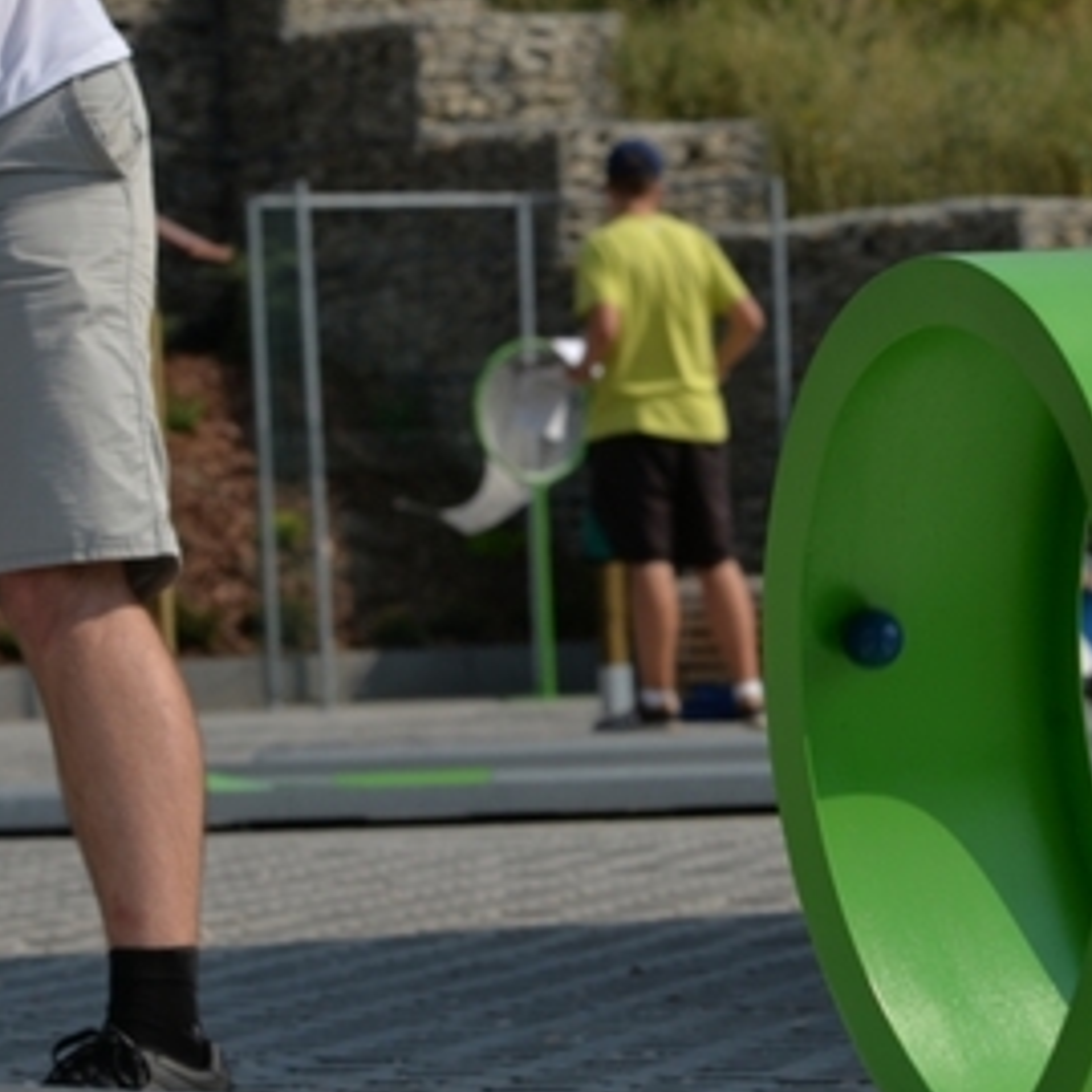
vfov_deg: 7.4
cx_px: 755
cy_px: 390
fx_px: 8423
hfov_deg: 7.4
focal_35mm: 236
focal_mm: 105
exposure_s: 1/640
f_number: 10
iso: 100
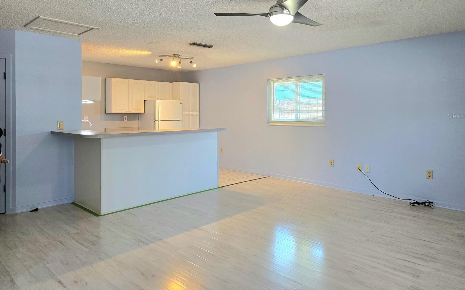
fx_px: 317
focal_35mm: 25
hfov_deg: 72.5
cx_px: 238
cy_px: 116
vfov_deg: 49.0
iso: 160
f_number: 1.7
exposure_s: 1/120
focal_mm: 6.3
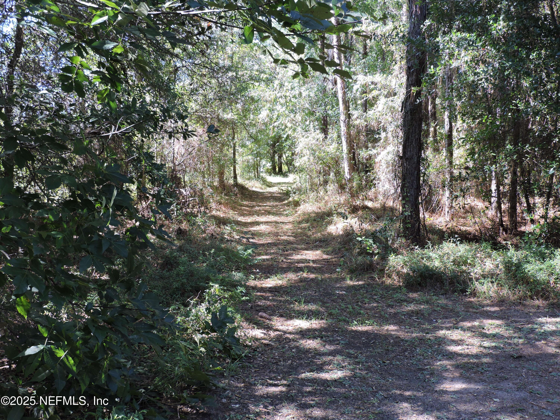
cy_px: 210
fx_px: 647
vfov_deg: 36.0
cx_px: 280
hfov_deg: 46.8
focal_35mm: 40
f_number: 3.3
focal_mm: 7.1
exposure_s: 1/50
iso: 100
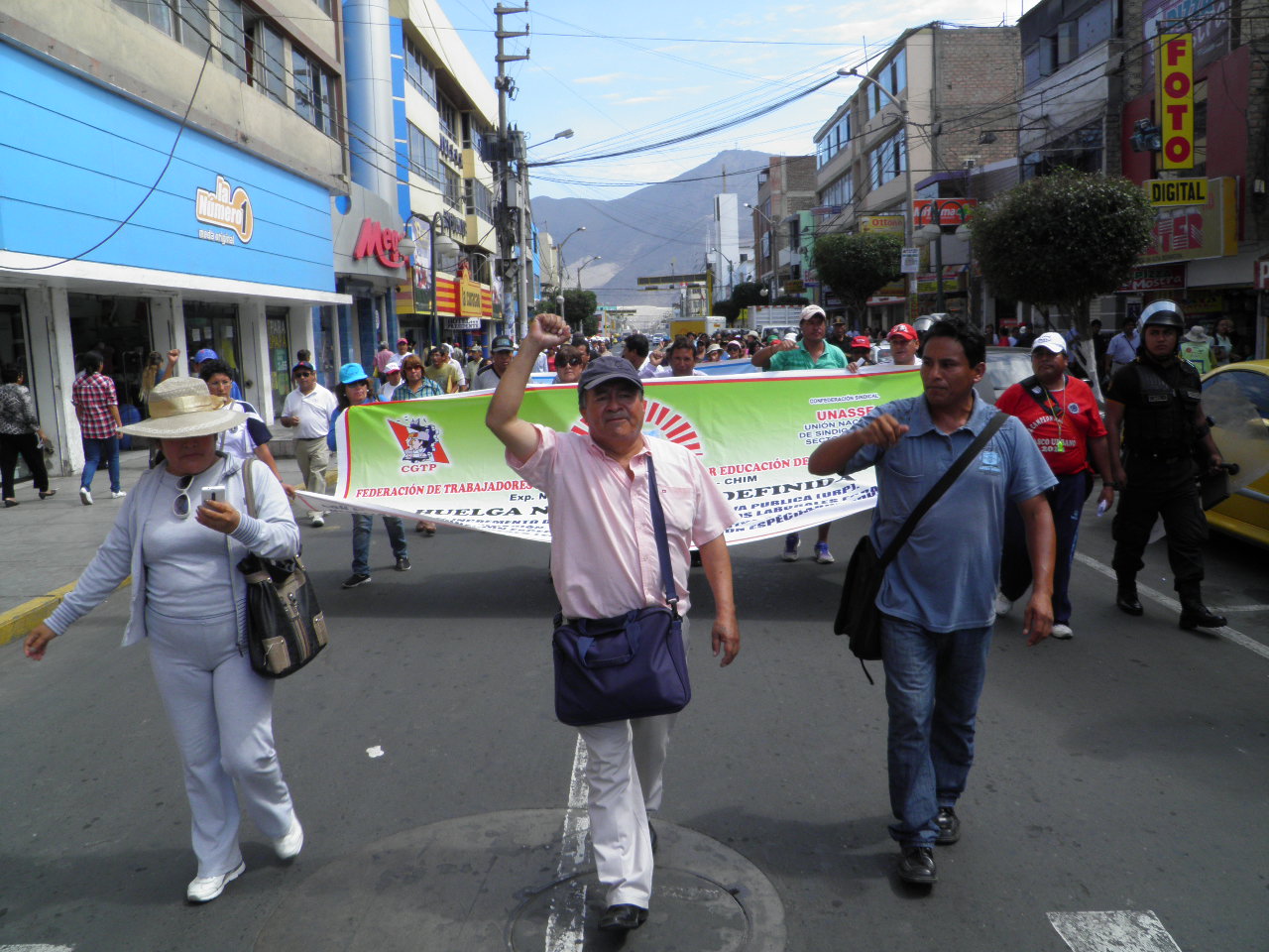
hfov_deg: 63.4
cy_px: 476
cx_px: 634
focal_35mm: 28
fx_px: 1026
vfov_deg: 49.7
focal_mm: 4.9
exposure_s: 1/160
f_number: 5.7
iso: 50
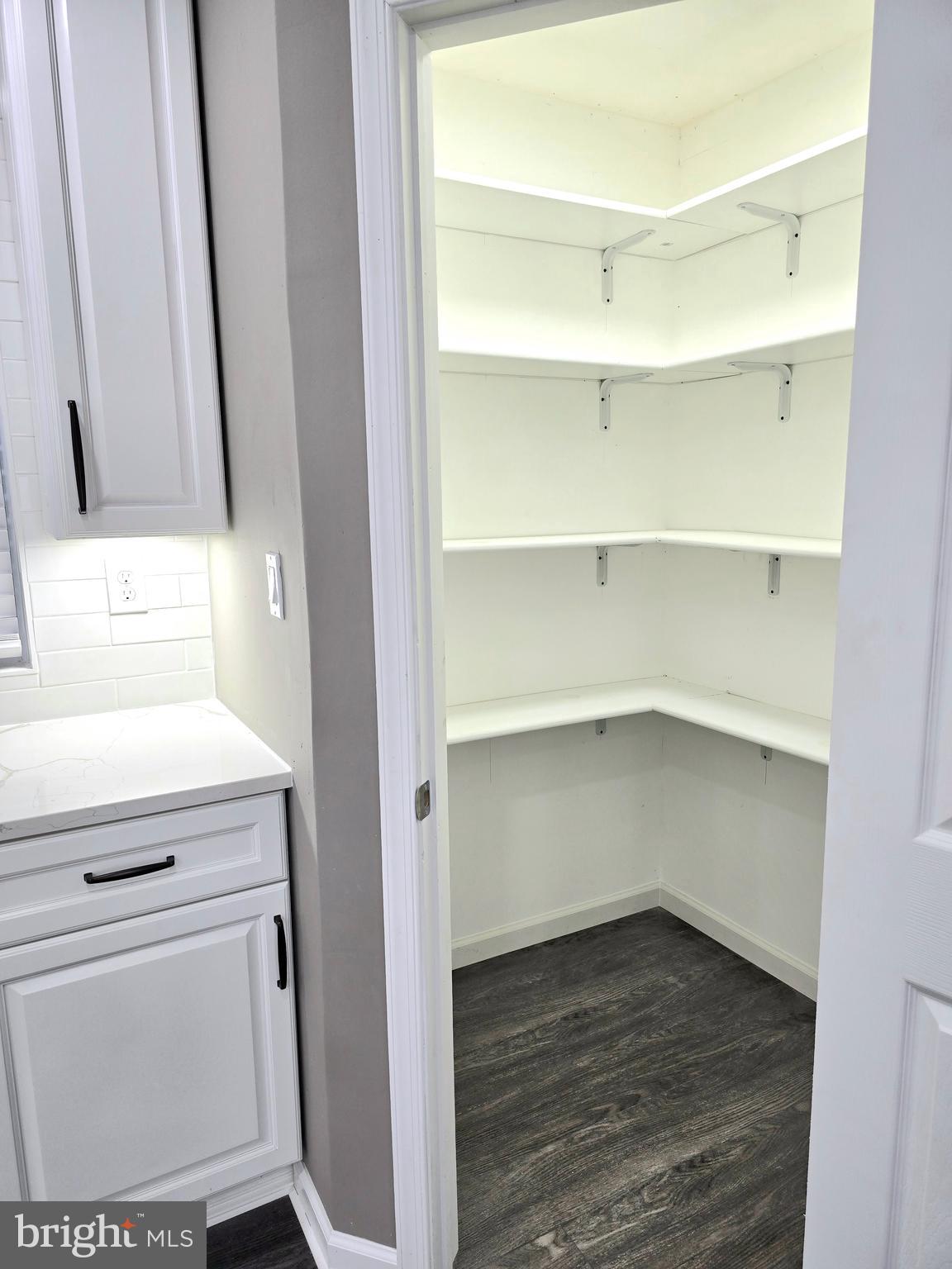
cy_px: 634
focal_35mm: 23
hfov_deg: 58.9
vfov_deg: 73.9
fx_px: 843
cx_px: 476
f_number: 1.7
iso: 32
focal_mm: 6.3
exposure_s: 1/120
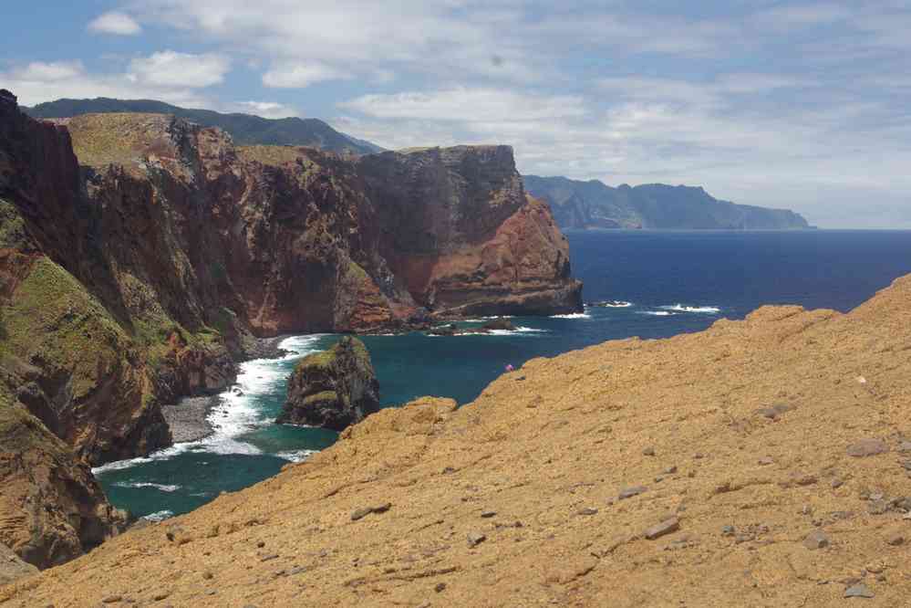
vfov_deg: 27.3
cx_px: 456
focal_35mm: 50
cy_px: 304
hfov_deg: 40.0
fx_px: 1253
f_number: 11
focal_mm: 33
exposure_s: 1/80
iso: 200
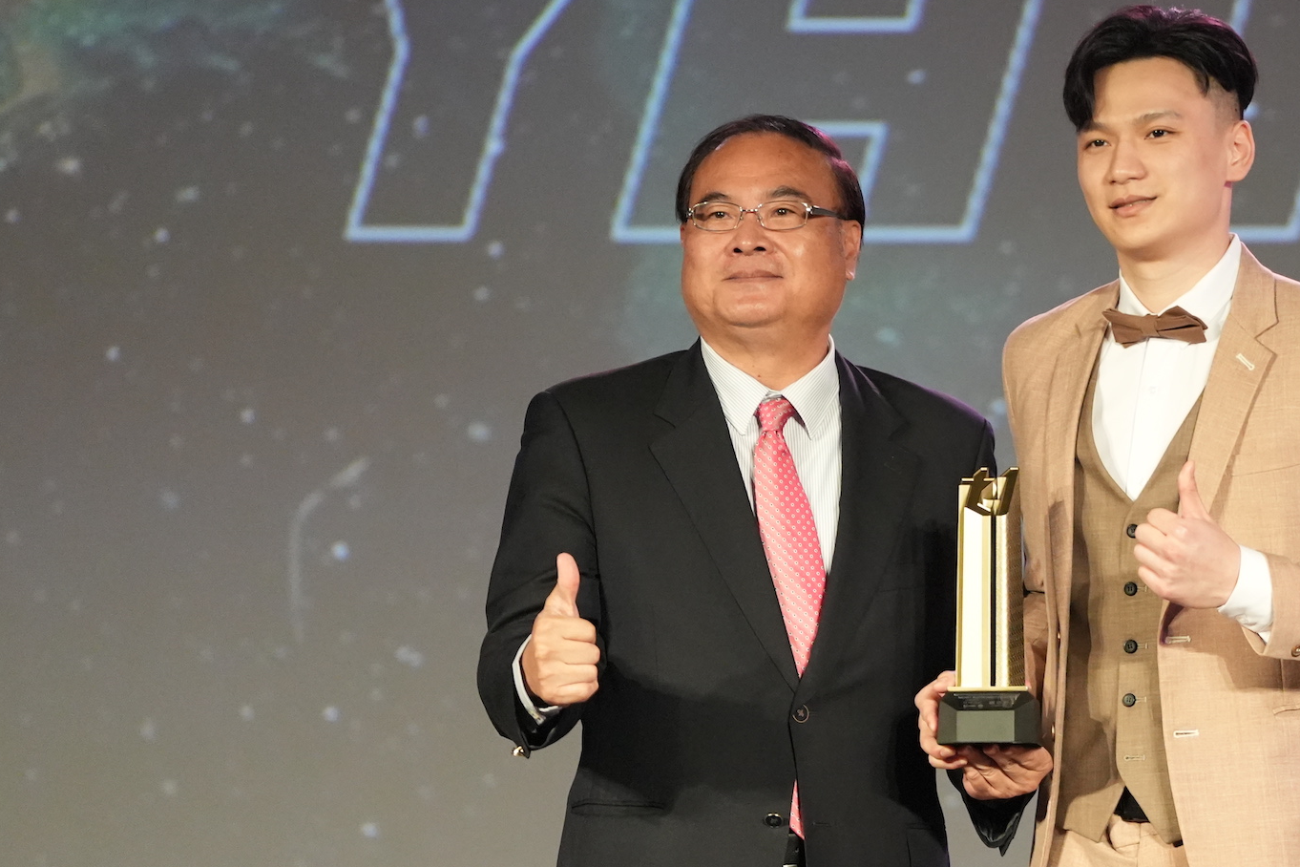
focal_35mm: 393
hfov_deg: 5.2
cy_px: 376
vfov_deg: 3.5
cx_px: 1060
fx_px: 14191
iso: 5000
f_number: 2.8
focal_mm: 191
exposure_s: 1/800
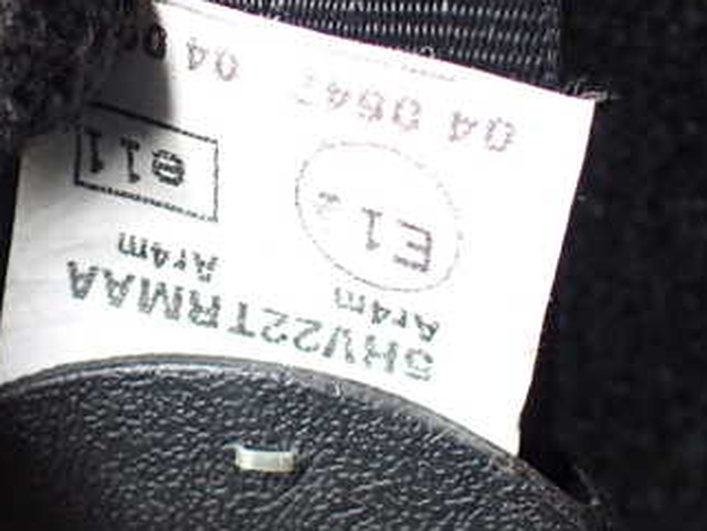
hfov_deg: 34.1
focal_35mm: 56
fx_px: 1144
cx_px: 251
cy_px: 172
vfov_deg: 26.0
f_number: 2.3
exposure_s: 1/100
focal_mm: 5.4
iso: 800
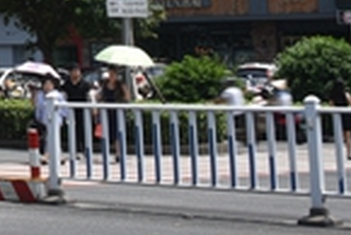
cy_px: -229
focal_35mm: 145
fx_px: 1415
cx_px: -288
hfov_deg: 12.8
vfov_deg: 9.0
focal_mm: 28
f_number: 22
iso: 100
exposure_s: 1/25
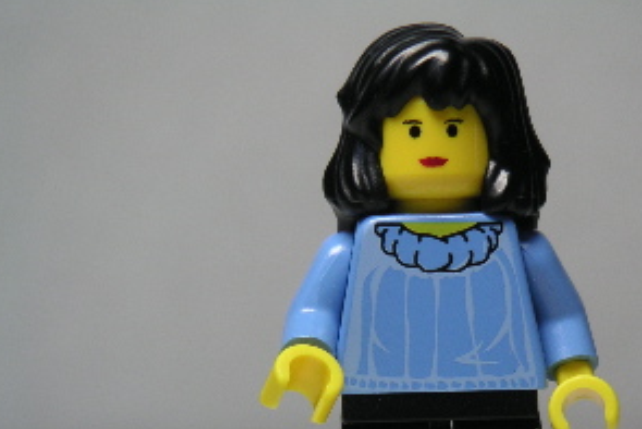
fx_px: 2962
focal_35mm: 166
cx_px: 432
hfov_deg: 12.4
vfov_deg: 8.3
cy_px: 329
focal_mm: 17.1
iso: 50
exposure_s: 1/111
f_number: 3.6
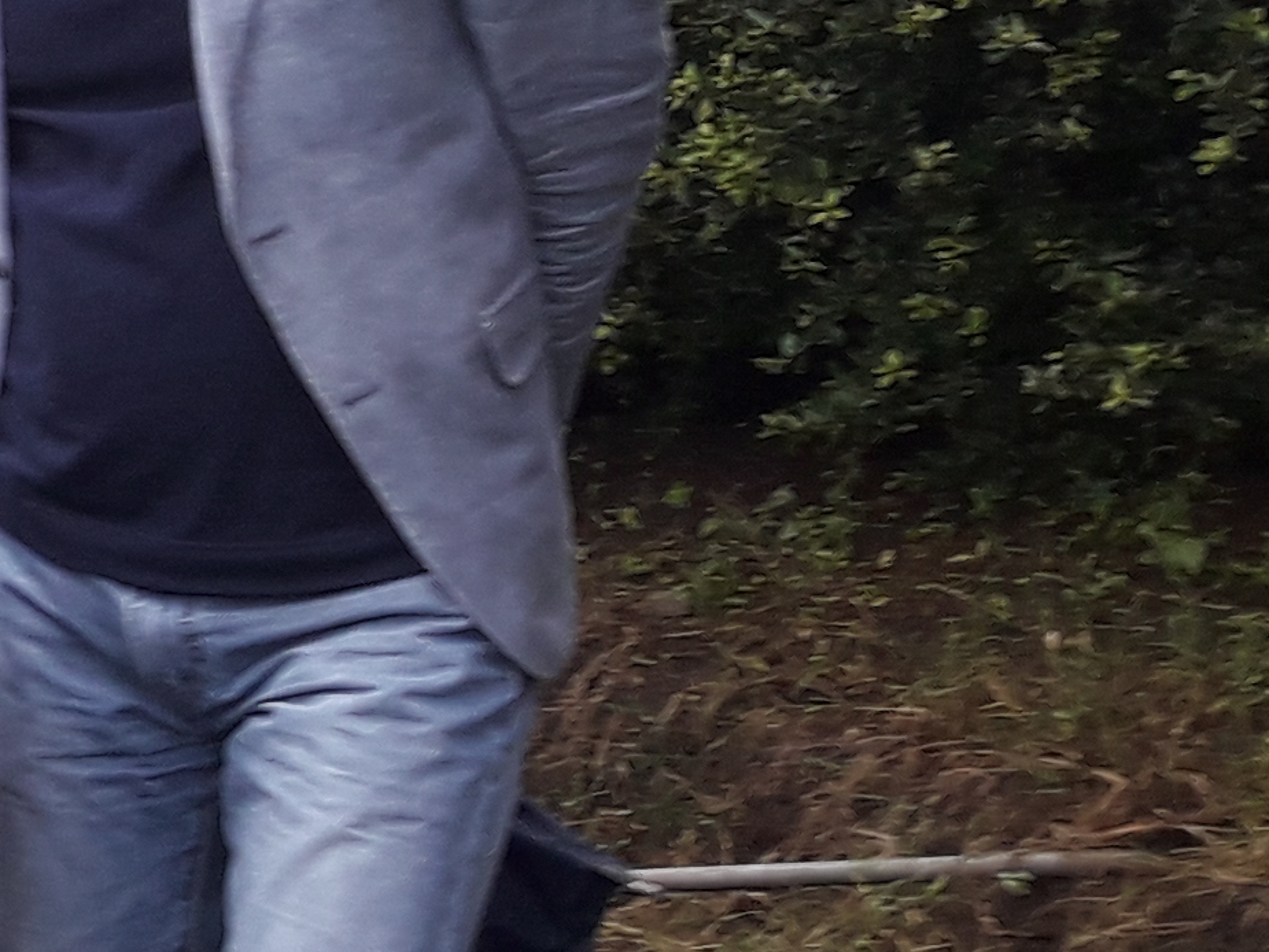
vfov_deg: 11.7
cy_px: 11
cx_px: -1325
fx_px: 4583
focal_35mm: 125
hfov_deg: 13.4
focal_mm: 3.7
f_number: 1.9
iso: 40
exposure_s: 1/100
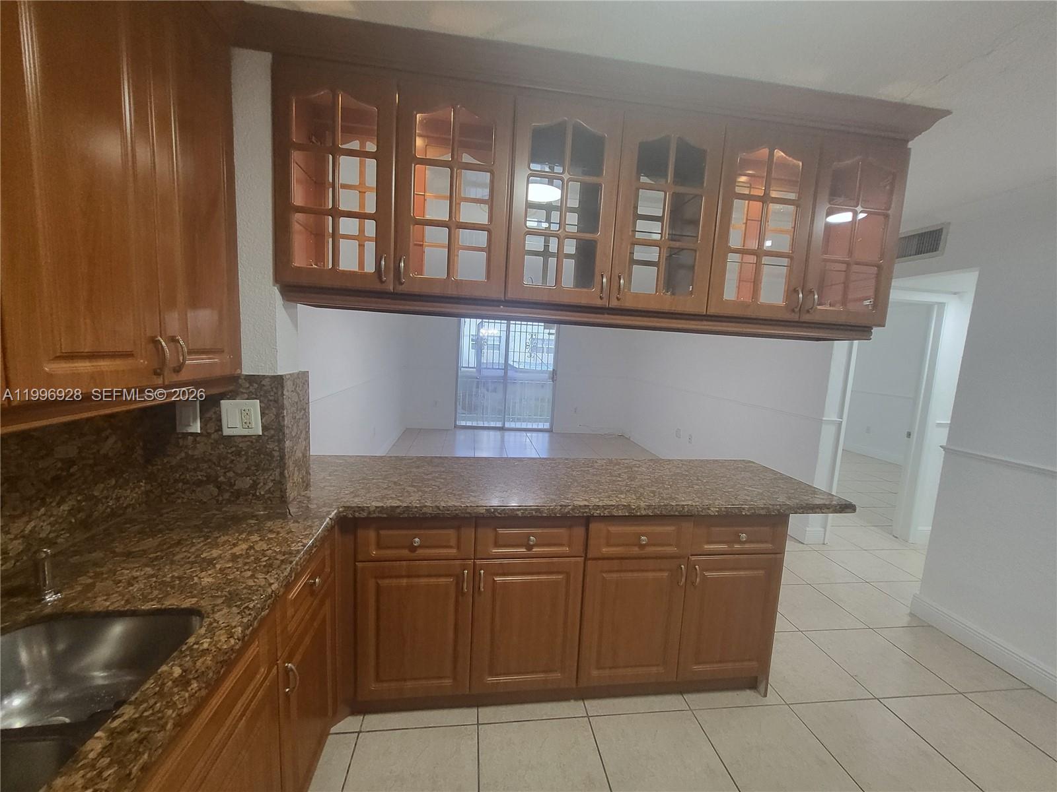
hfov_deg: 106.2
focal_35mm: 13
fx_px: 397
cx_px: 528
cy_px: 396
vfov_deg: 89.9
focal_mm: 1.74
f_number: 2.2
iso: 400
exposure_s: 1/60
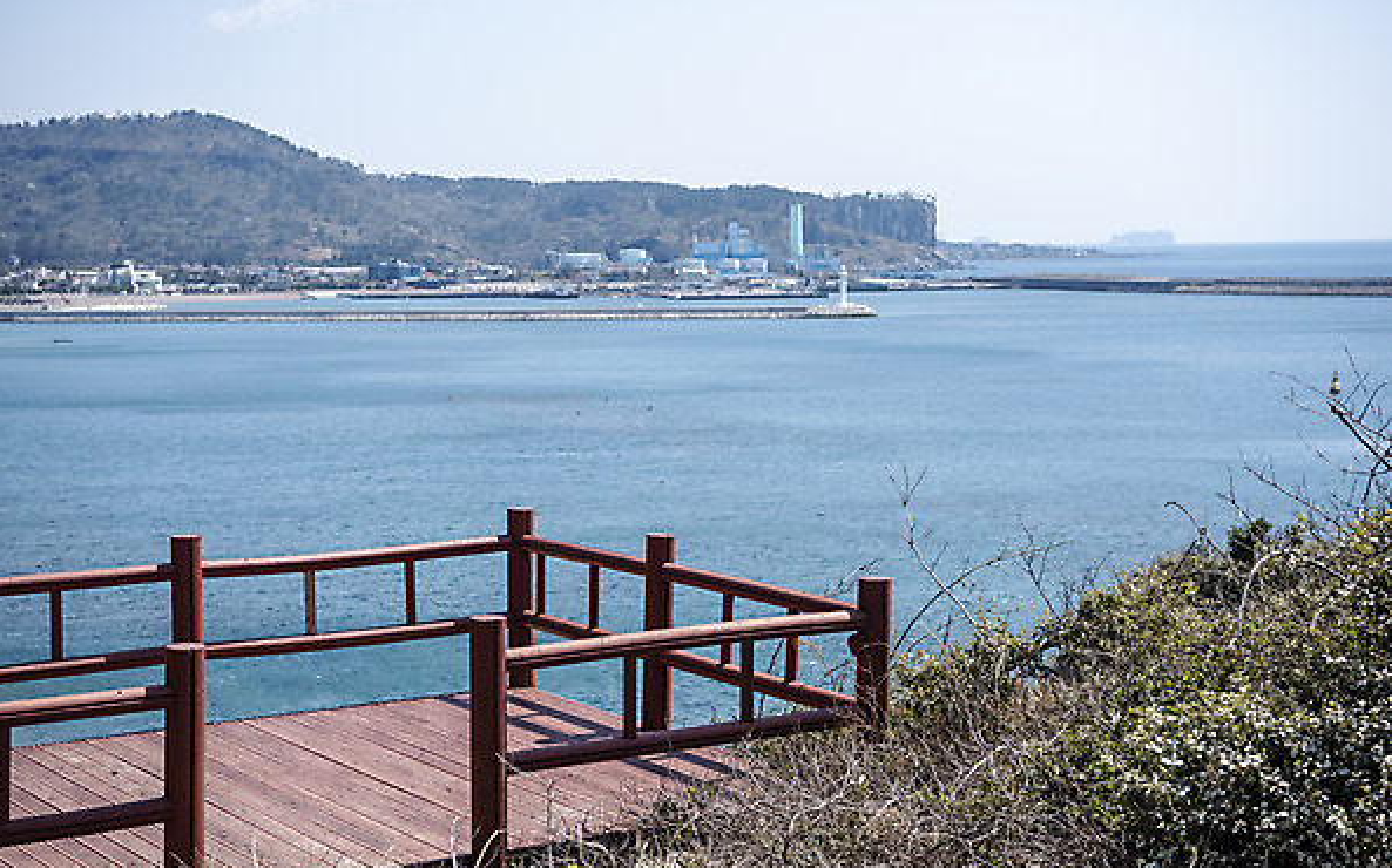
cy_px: 464
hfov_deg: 30.6
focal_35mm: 67
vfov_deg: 19.4
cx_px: 701
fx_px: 2541
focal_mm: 65
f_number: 5.6
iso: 100
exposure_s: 1/800
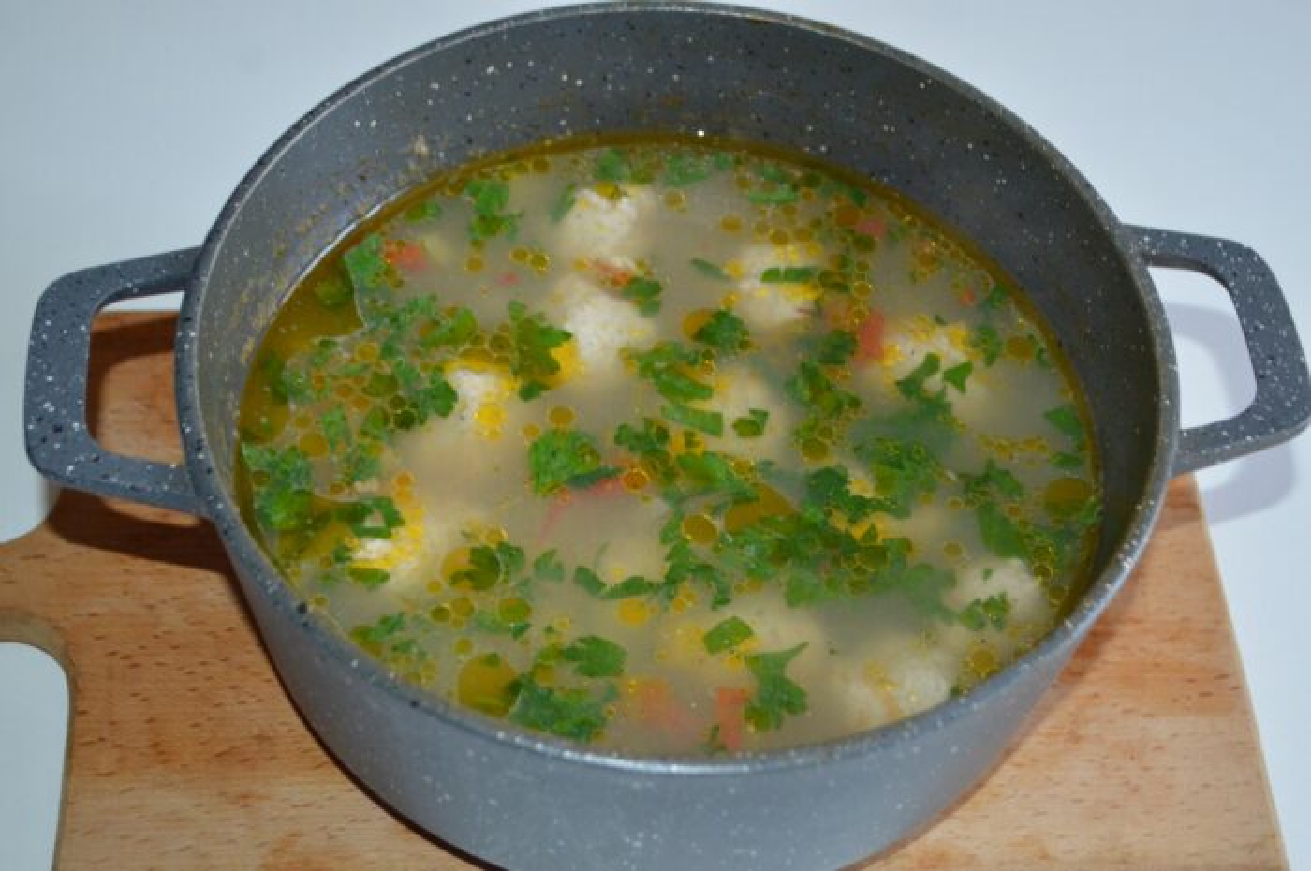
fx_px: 2292
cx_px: 656
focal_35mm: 63
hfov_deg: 31.9
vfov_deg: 21.5
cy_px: 436
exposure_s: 1/60
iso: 1000
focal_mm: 42
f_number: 5.3
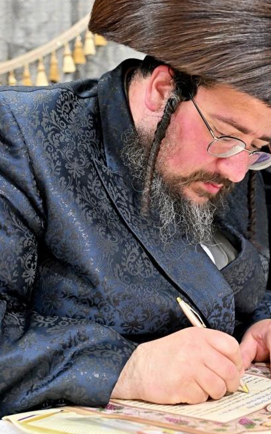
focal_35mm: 63
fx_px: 745
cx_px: 173
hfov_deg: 20.6
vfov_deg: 32.3
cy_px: 159
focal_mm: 40
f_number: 4
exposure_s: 1/160
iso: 2000
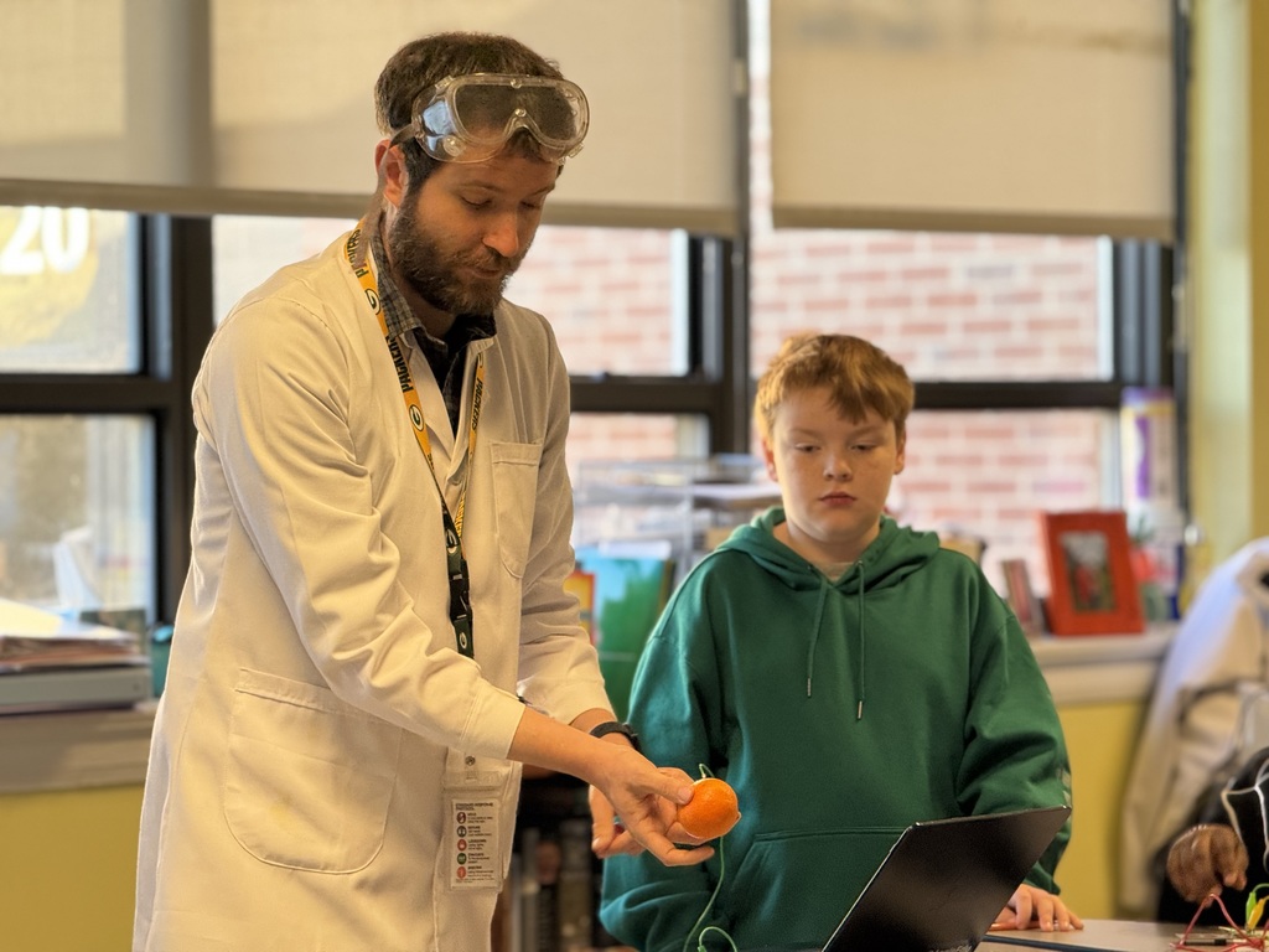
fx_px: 4399
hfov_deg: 16.4
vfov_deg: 12.3
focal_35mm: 120
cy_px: 476
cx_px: 634
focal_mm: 15.66
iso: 160
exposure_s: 1/120
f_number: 2.8
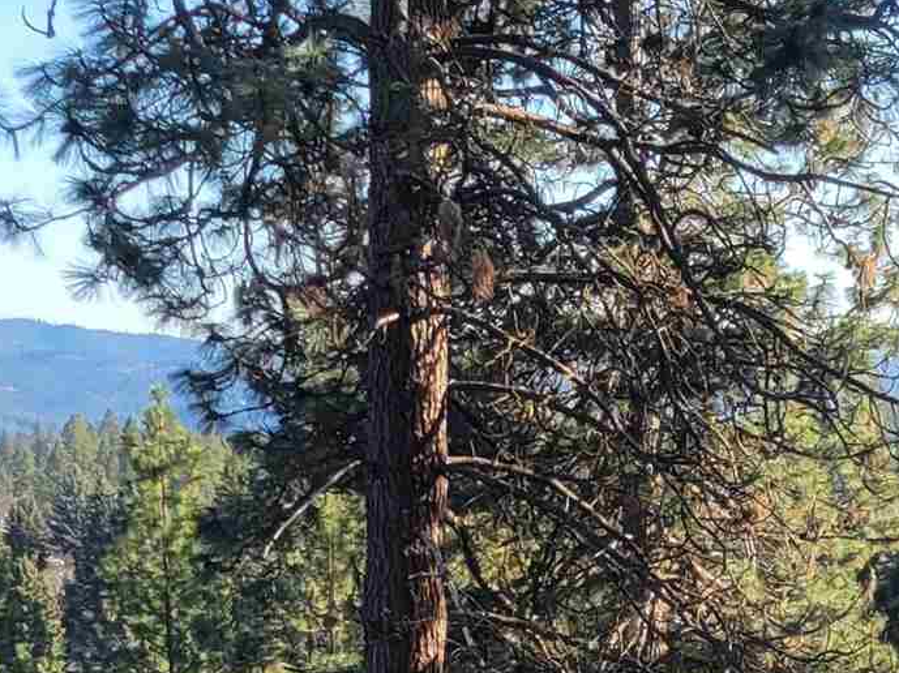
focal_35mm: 116
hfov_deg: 17.0
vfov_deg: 11.8
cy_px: 1184
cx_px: 577
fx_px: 3011
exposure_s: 1/654
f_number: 1.8
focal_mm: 5.4
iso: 40
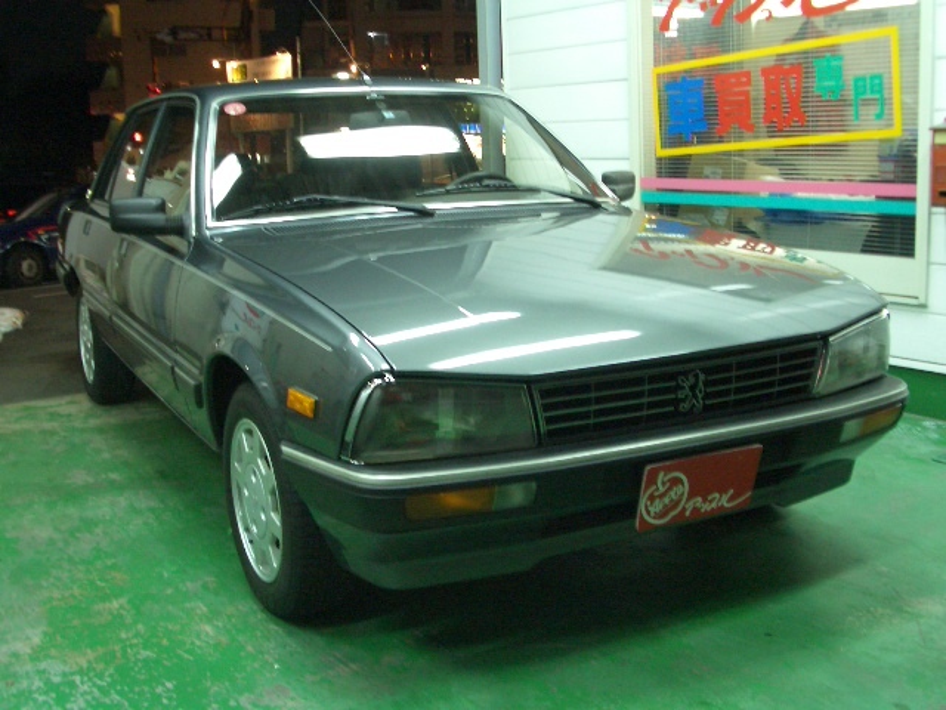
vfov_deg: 35.1
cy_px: 355
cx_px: 473
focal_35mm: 41
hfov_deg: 45.8
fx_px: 1120
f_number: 2.8
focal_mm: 6.8
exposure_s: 1/13
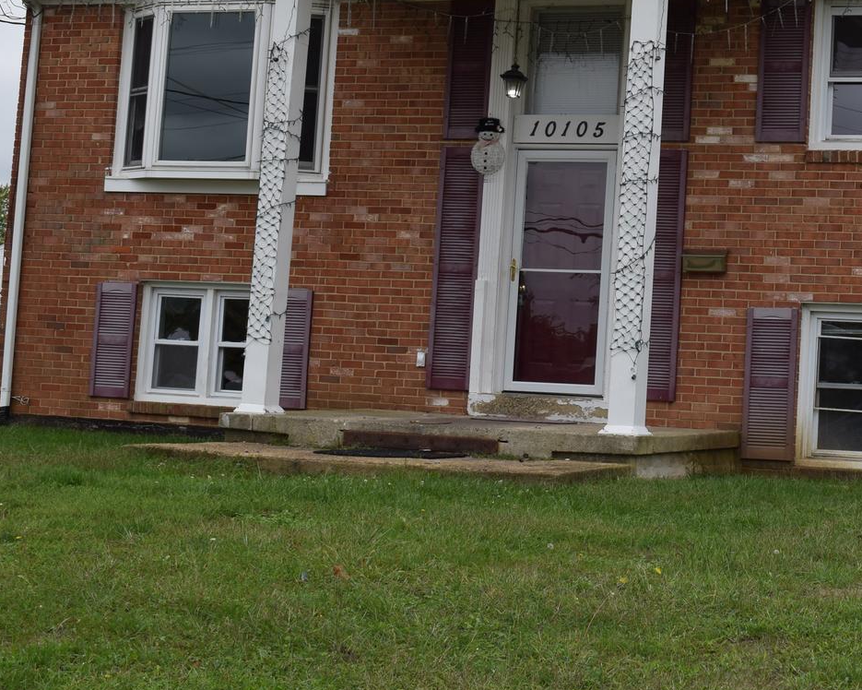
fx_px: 1888
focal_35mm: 74
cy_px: 194
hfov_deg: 24.7
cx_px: 823
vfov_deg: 20.6
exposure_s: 1/200
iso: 100
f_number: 7.1
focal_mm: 24
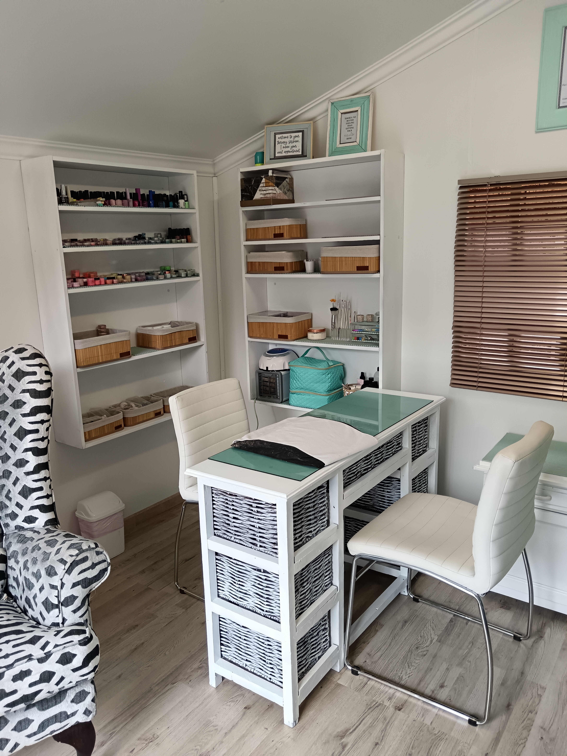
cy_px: 378
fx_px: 590
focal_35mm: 27
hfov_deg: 51.4
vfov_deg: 65.3
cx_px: 284
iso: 439
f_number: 1.9
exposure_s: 1/100
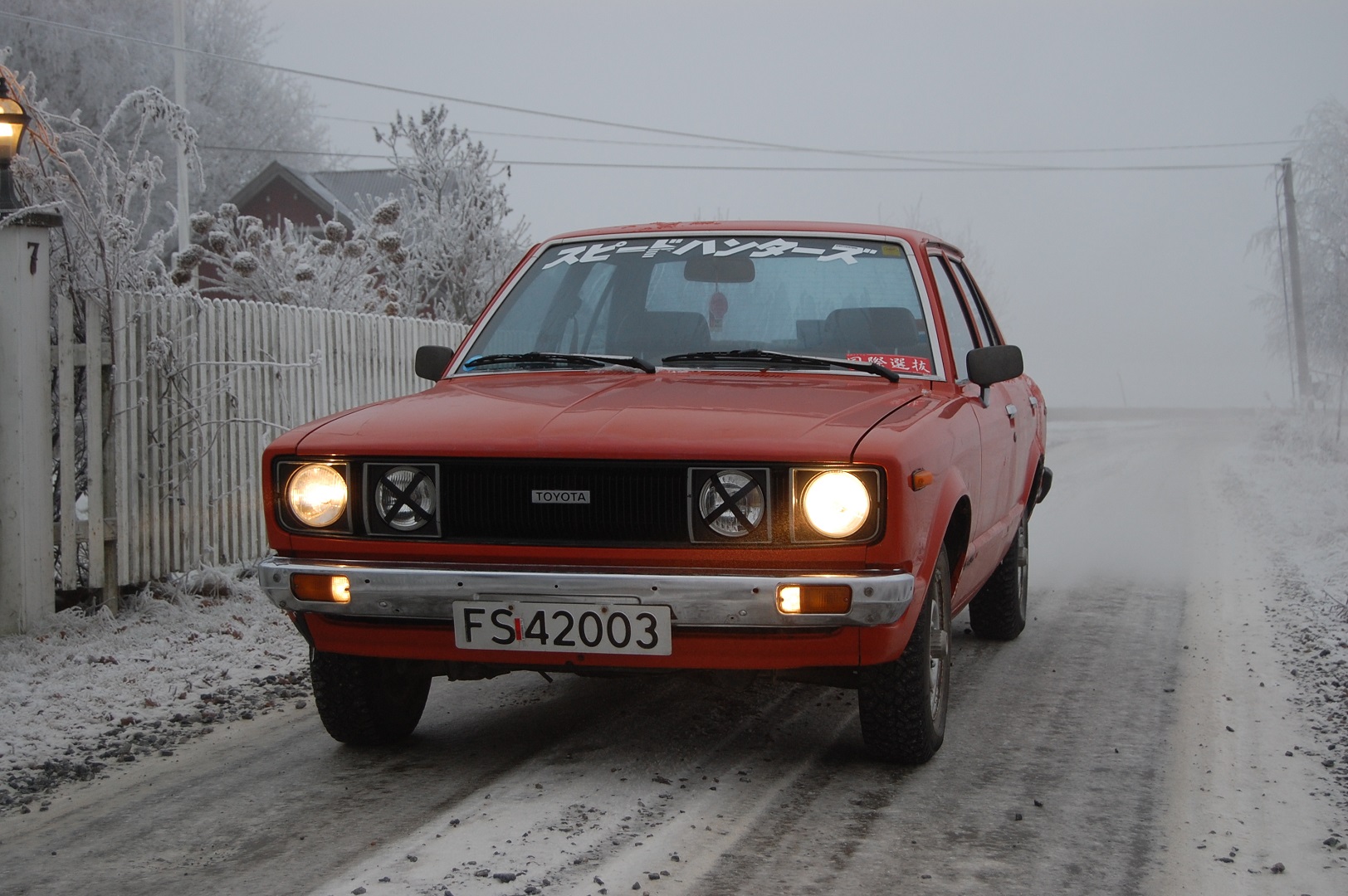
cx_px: 674
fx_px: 2357
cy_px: 448
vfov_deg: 21.5
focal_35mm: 63
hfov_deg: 31.9
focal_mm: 42
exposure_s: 1/125
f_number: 5.6
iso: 320
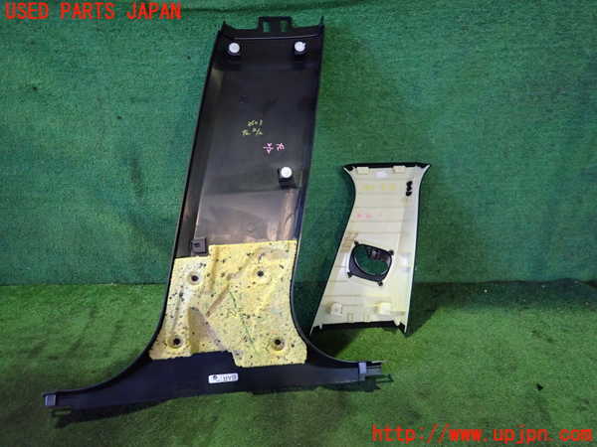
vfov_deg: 54.9
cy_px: 224
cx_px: 298
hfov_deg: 69.4
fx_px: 431
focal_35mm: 25
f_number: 2
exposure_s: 1/30
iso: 800
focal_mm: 4.5
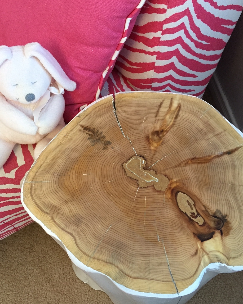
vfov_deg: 50.0
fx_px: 324
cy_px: 181
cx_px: 123
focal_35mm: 36
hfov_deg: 41.2
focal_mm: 4.15
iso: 125
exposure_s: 1/30
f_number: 2.2
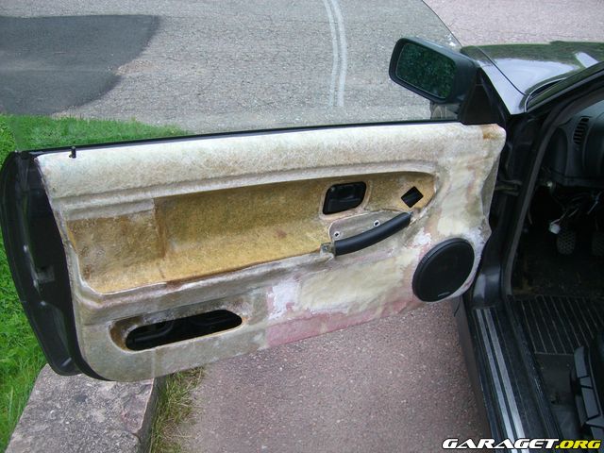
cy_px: 226
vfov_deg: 37.7
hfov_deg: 49.0
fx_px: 663
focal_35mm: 38
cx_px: 302
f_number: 2.7
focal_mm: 6.2
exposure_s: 1/250
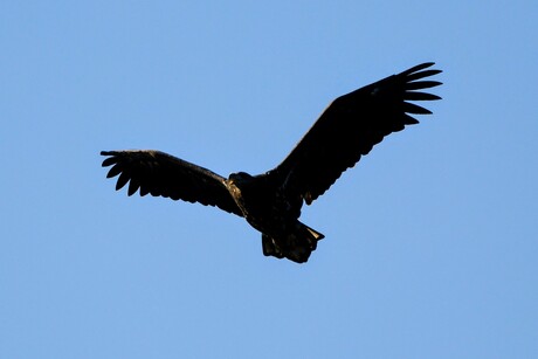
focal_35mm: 900
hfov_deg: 2.3
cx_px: 269
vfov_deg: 1.5
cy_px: 180
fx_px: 13453
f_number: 8
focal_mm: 600
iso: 400
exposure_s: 1/2000
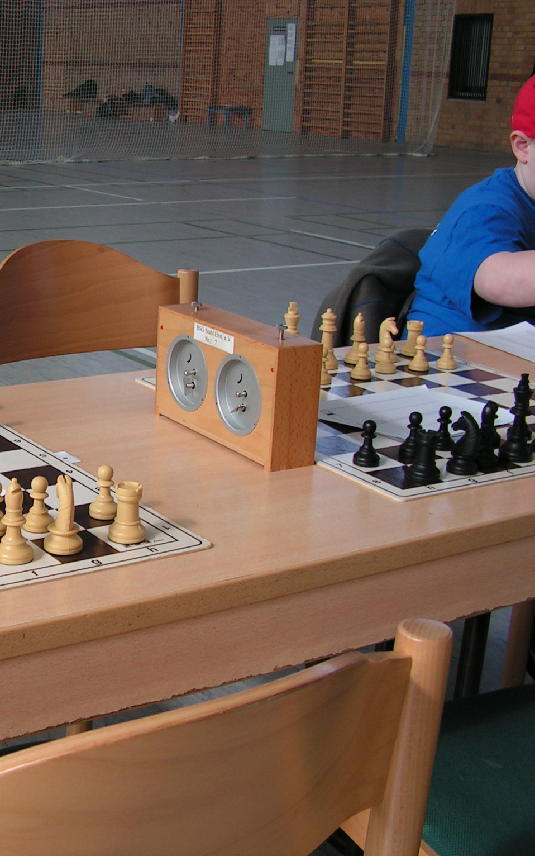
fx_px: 1189
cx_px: 3
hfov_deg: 24.2
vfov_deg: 39.6
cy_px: 428
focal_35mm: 51
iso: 64
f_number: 3.2
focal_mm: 6
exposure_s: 1/100
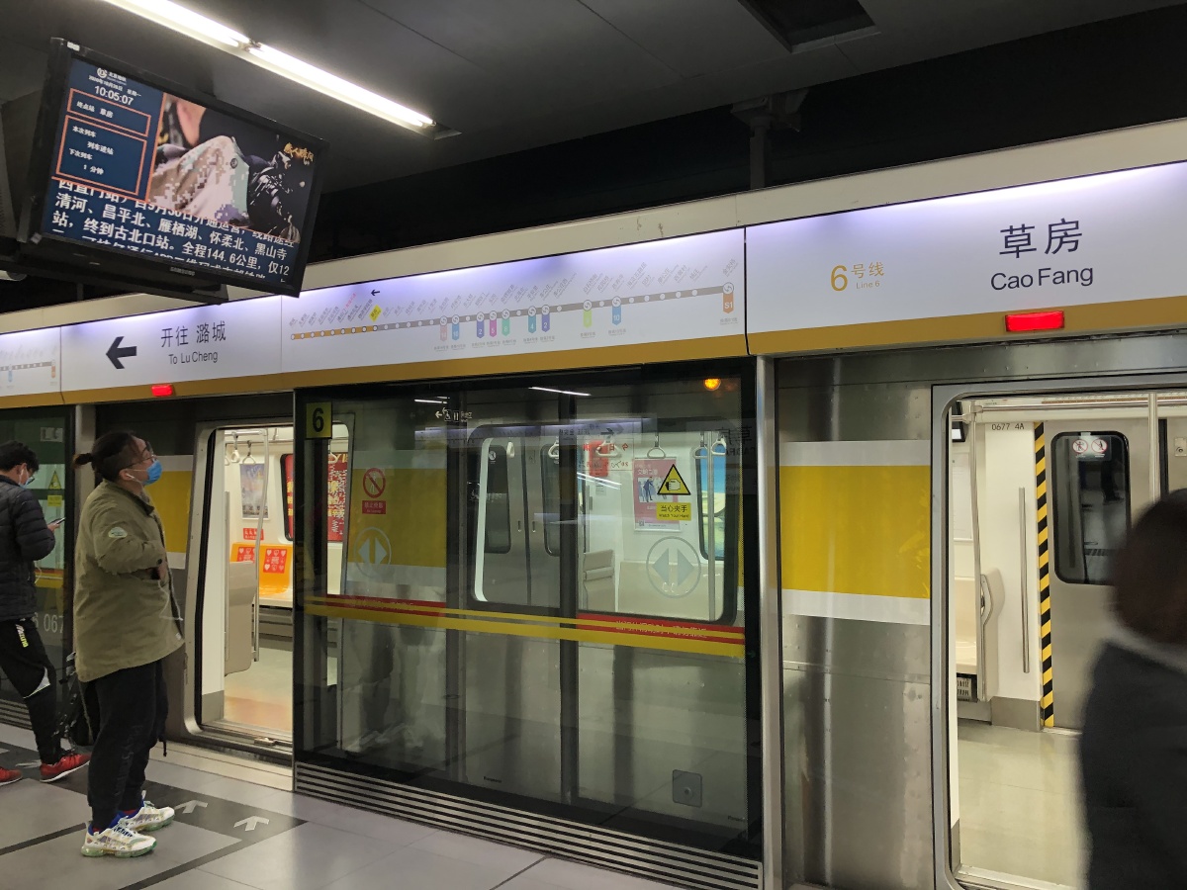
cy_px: 445
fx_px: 960
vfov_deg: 49.7
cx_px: 594
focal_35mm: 28
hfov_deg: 63.4
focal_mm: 4
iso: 160
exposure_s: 1/50
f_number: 1.8
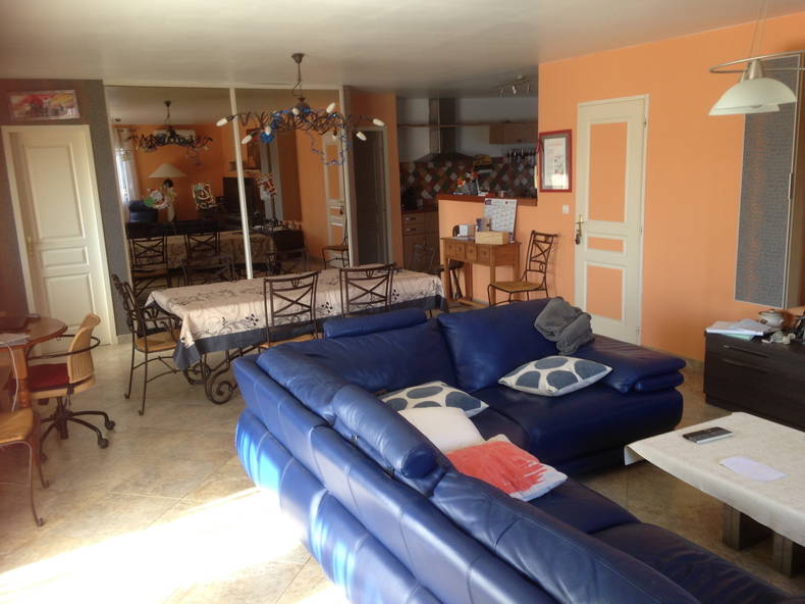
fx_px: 767
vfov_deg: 42.9
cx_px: 402
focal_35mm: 33
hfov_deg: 55.4
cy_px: 302
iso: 50
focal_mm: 4.12
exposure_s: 1/30
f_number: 2.4
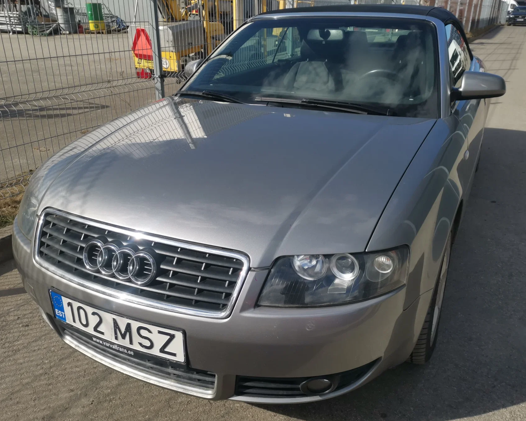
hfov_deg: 58.8
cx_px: 273
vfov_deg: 48.5
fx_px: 467
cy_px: 214
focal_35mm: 30
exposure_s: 1/2119
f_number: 1.8
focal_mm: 5.58
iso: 50
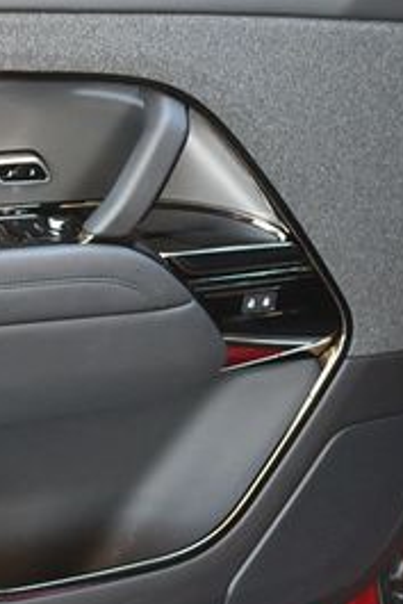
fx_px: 1459
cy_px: 324
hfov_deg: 15.2
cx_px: -82
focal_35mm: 87
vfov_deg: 23.4
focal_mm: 18
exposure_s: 1/200
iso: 800
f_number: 3.5
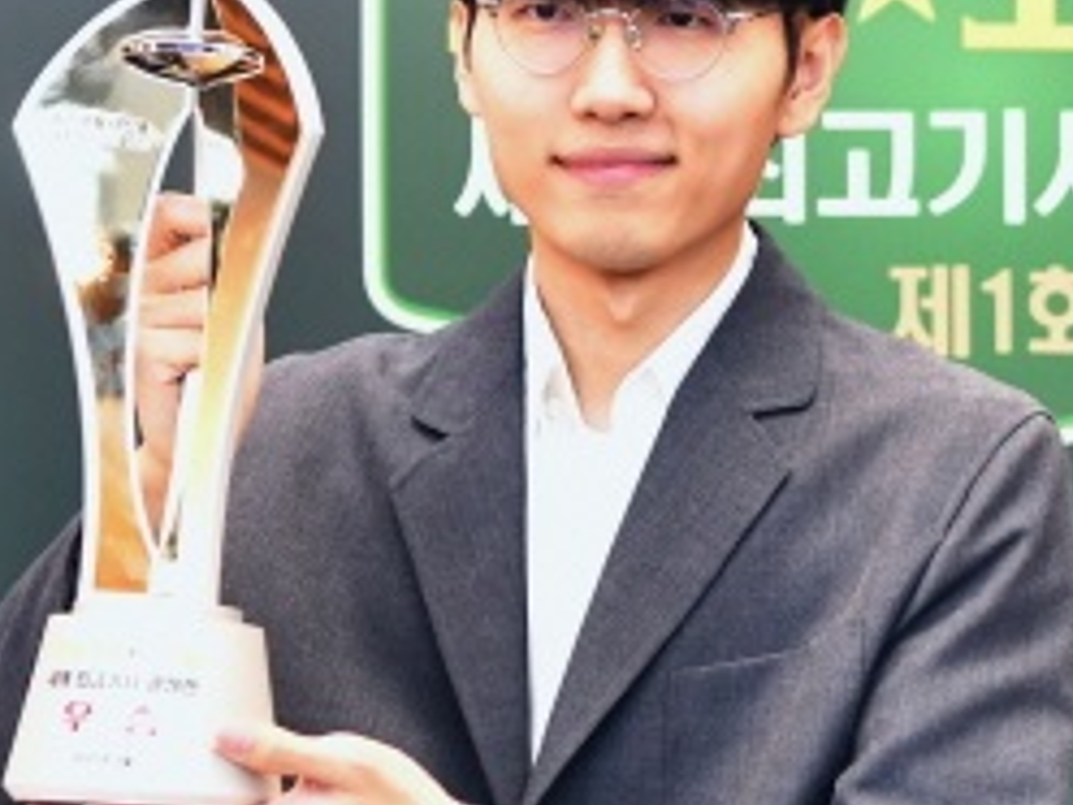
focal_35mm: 105
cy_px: 340
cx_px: 601
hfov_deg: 18.7
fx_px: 3255
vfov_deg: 14.1
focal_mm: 31
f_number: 2.8
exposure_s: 1/160
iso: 1250
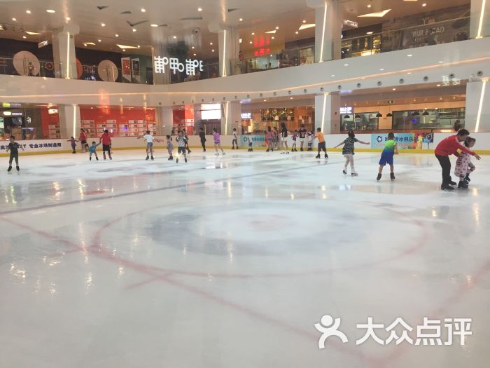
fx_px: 411
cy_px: 184
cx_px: 245
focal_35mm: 29
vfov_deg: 48.2
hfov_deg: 61.7
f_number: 2.2
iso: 50
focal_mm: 4.15
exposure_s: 1/33
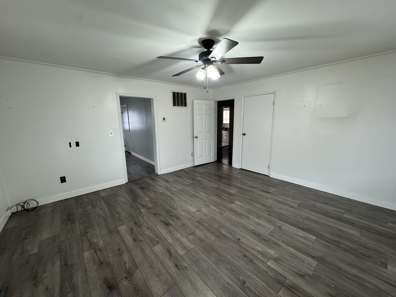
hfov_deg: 102.1
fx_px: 160
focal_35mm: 14
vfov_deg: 85.7
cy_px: 148
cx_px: 198
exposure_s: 1/60
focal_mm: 2.22
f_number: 2.2
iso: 250
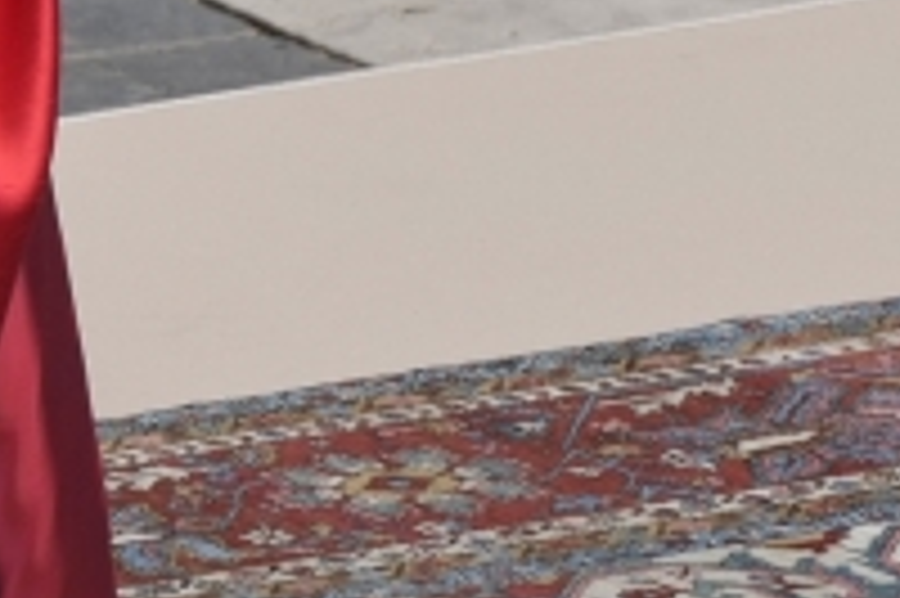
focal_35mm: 3608
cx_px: 1930
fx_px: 90124
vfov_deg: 0.4
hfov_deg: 0.6
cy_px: -126
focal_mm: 600
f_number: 5.6
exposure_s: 1/3200
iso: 400
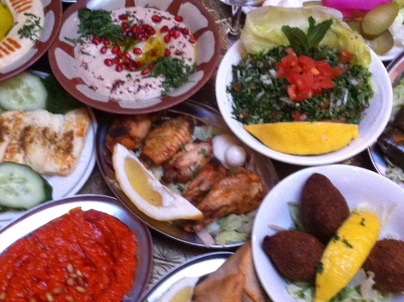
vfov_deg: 26.0
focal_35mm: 56
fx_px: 653
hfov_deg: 34.4
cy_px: 141
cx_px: 193
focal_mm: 3.85
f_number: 2.8
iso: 500
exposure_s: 1/15
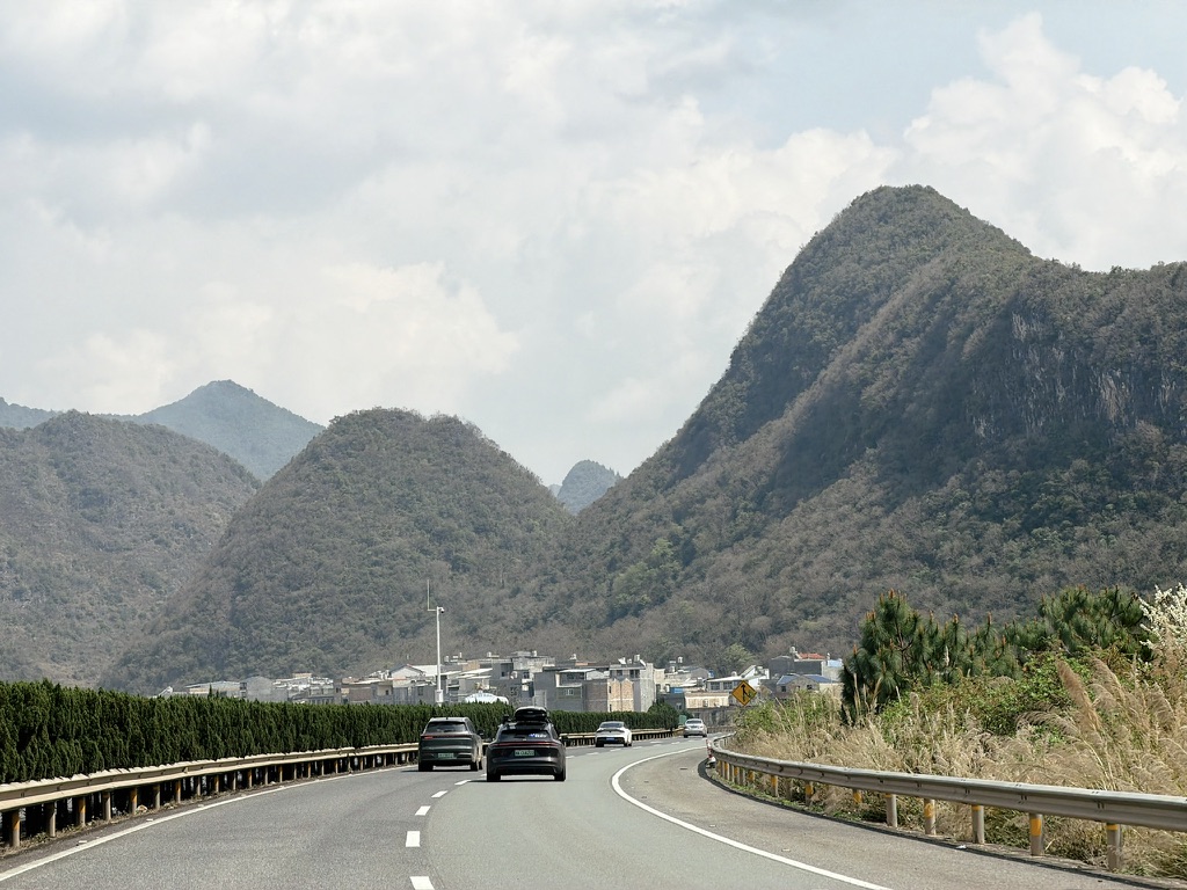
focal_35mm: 100
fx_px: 3429
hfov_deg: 19.6
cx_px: 594
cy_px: 445
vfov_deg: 14.8
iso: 25
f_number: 2.8
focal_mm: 16.89
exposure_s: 1/638
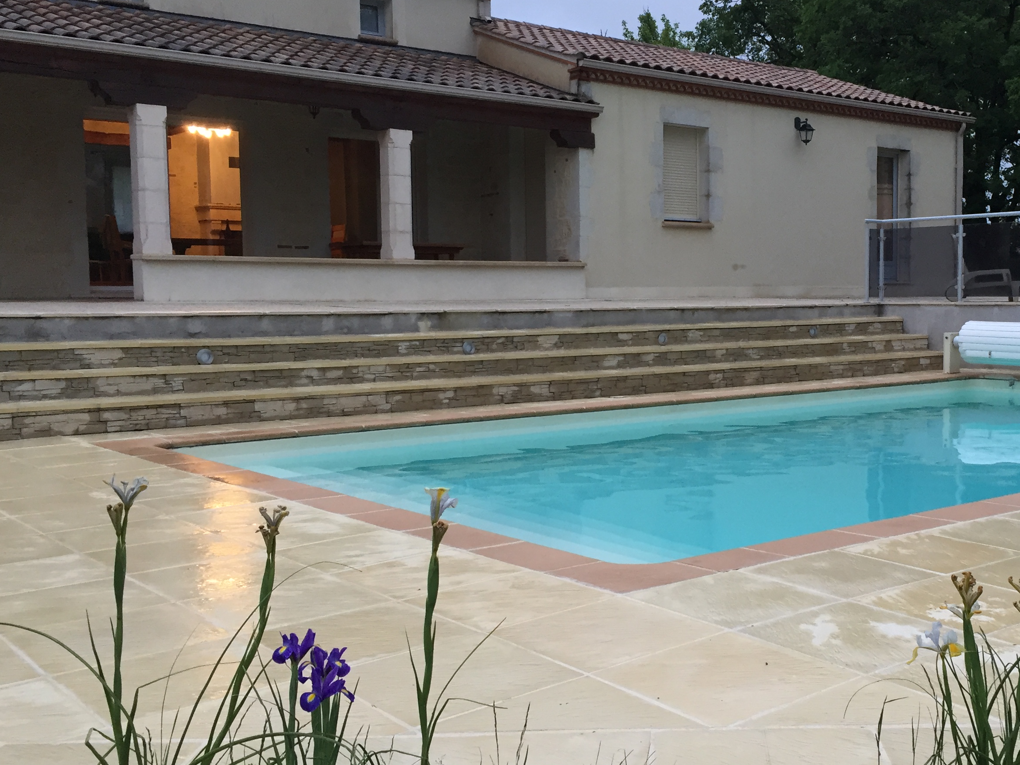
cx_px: 694
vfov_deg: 35.1
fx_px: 1208
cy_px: 372
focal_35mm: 41
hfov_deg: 45.0
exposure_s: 1/33
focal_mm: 4.15
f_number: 2.2
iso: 100
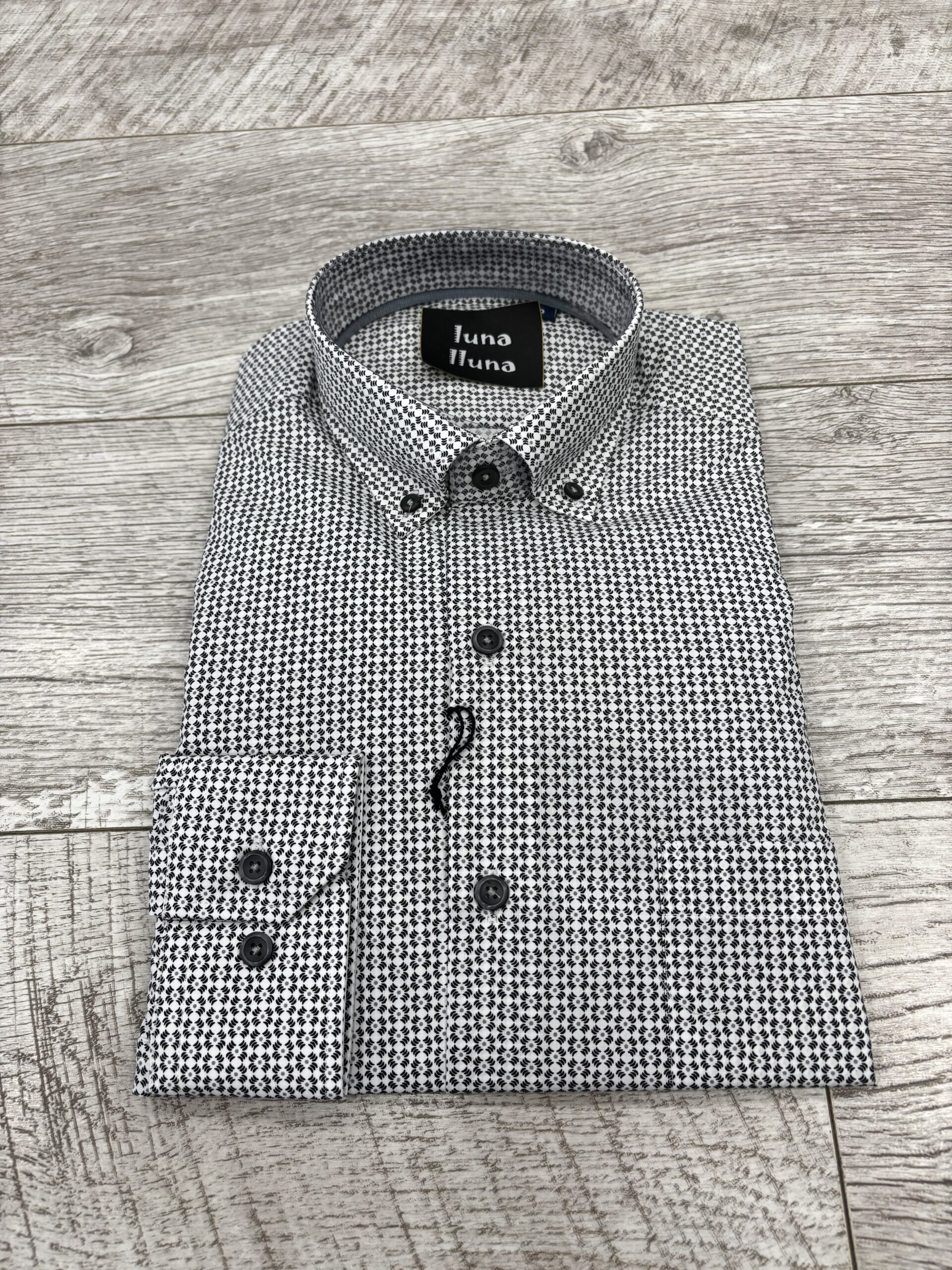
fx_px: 953
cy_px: 635
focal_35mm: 26
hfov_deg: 53.1
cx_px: 476
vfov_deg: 67.3
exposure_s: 1/100
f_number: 1.6
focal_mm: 5.96
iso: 64
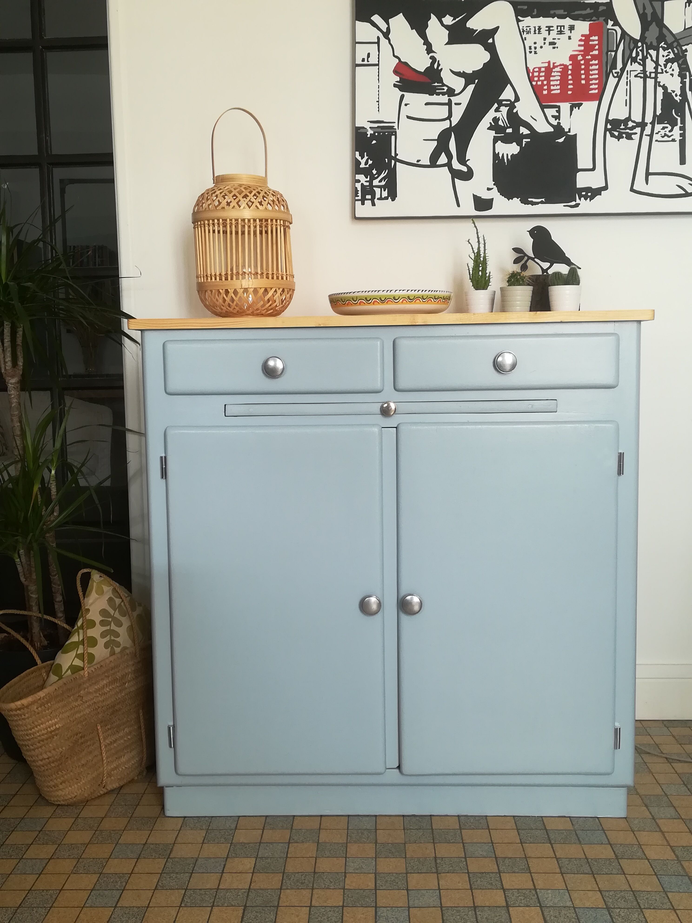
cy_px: 462
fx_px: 960
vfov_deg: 51.4
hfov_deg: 39.7
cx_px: 346
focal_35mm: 36
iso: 80
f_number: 2.2
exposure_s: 1/33.3
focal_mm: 3.83
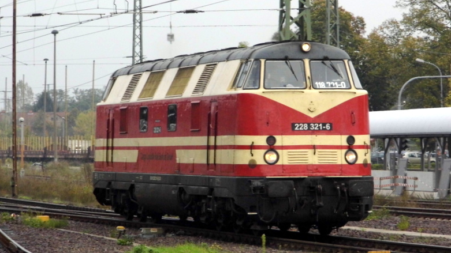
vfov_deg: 4.9
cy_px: 126
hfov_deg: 8.7
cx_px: 228
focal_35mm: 249
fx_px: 2977
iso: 400
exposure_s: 1/291
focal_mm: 40
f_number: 5.4
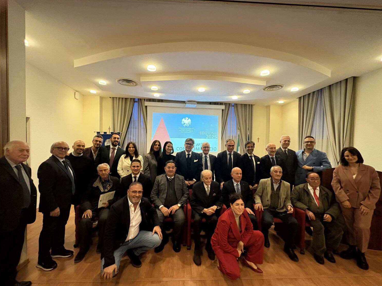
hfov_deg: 98.2
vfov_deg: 81.7
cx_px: 189
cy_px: 147
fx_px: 166
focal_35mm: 15
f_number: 2.2
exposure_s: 1/50
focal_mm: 2.22
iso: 800
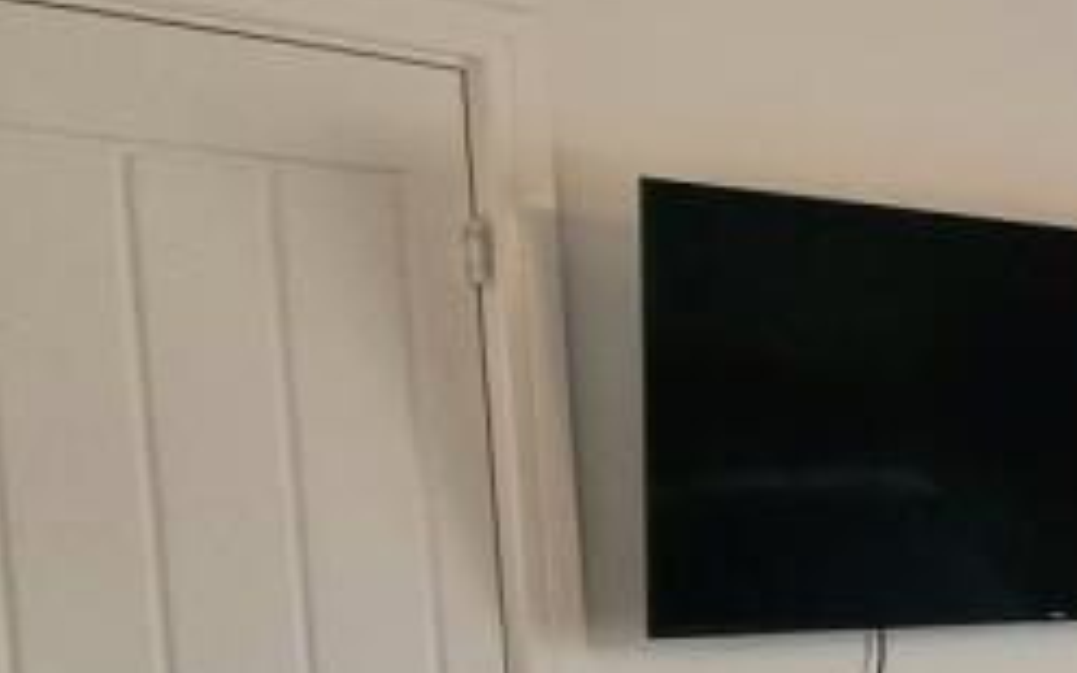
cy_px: 660
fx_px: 1673
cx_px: 1976
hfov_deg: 21.5
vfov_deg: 22.0
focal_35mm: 57
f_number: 2.2
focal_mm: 2.2
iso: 64
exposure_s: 1/50
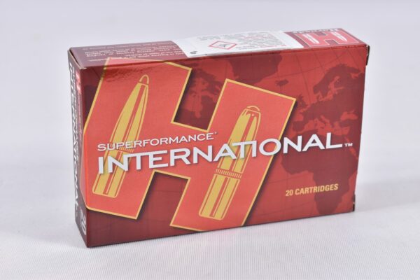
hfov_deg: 24.6
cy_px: 140
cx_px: 210
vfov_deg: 16.6
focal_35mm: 82
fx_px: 962
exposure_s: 1/50
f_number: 5.6
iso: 640
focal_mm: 55
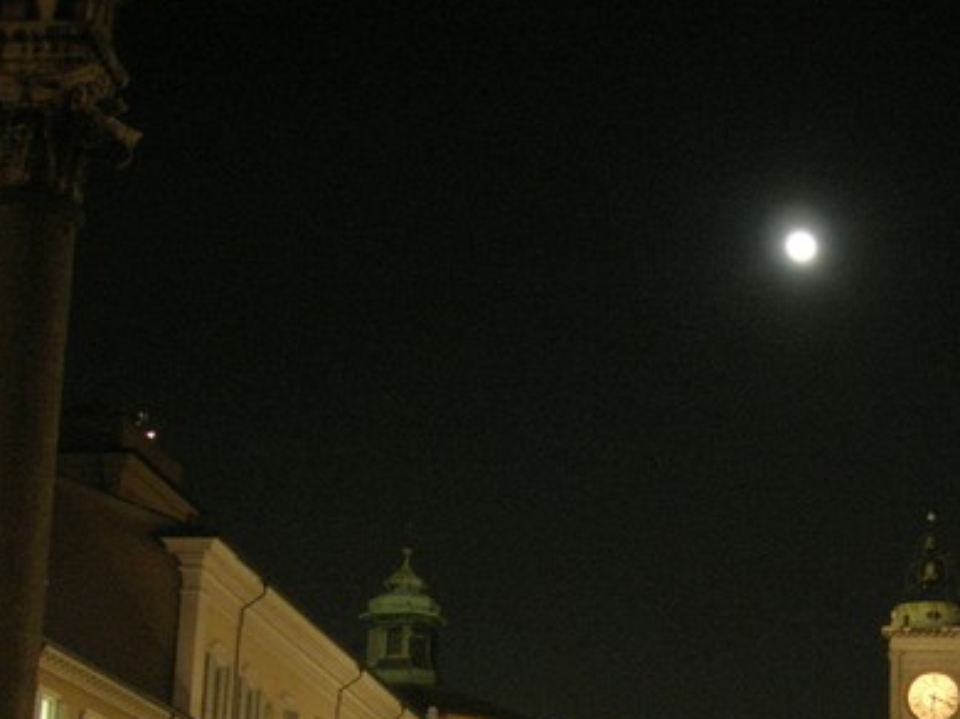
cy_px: 665
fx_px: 2162
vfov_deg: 18.5
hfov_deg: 24.1
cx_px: 930
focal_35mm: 78
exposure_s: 1/6.2
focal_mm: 7.8
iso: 200
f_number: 2.8
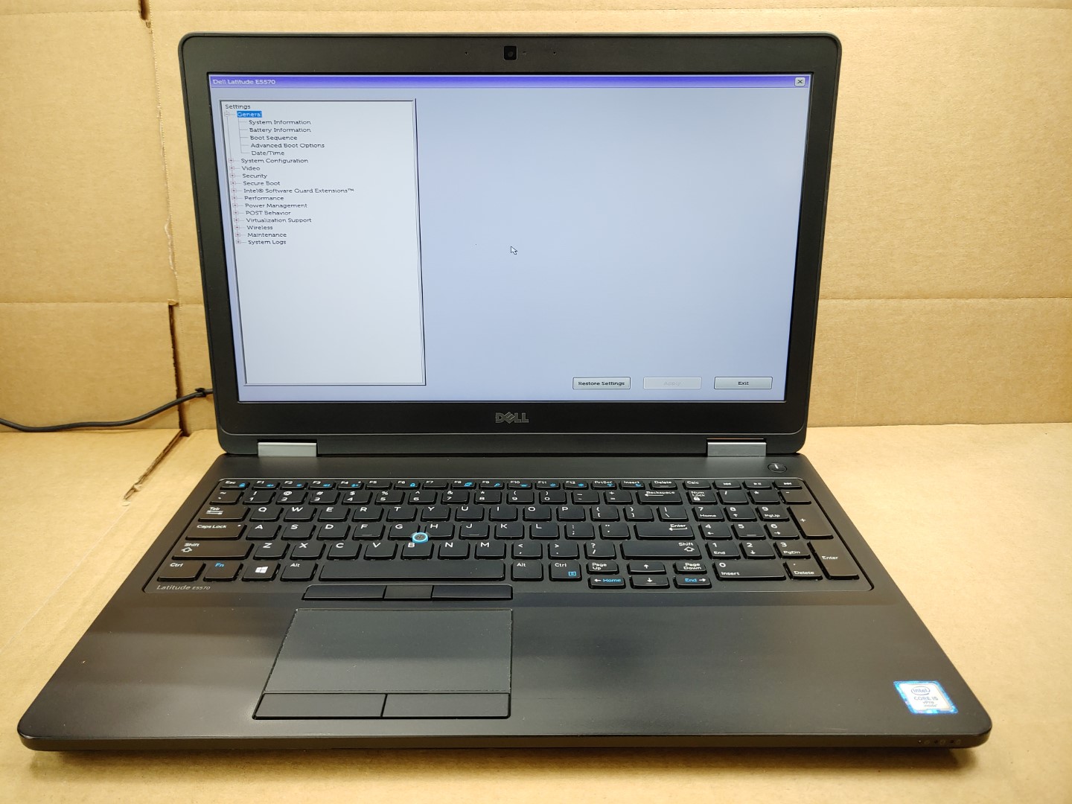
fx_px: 805
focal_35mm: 26
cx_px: 536
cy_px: 402
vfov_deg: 53.1
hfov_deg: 67.3
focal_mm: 4.36
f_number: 1.8
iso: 50
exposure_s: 1/60
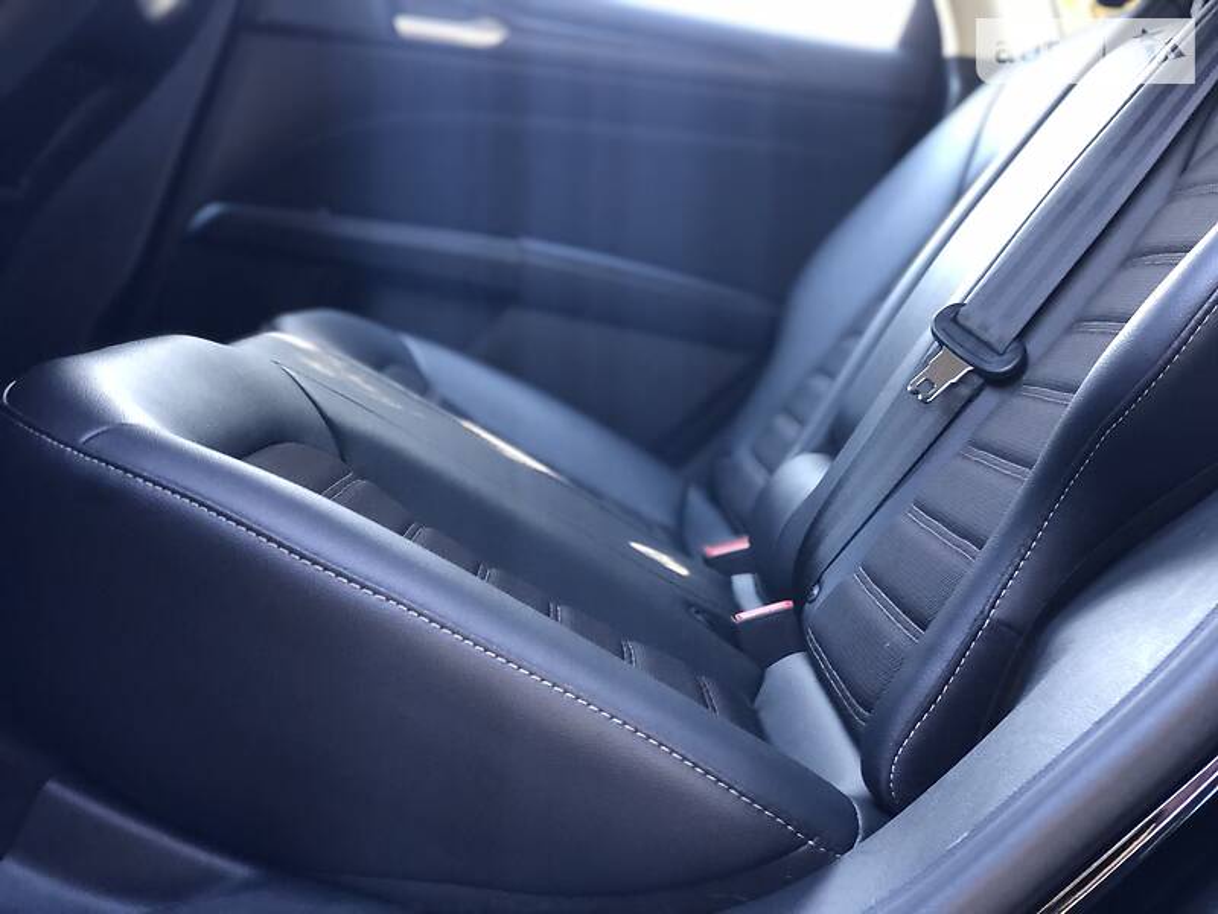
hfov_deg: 36.8
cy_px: 457
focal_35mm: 52
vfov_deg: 28.0
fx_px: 1830
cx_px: 609
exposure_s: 1/30
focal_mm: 6
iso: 125
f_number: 2.4
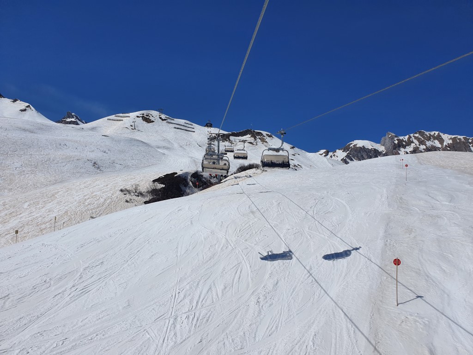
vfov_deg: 53.1
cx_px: 236
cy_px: 178
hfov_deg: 67.3
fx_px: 355
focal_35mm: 26
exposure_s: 1/6752
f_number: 2.4
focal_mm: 4.32
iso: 50
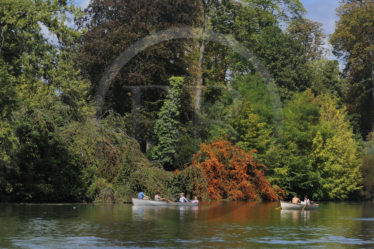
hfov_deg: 10.3
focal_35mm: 200
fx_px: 2077
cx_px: 187
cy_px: 124
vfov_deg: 6.9
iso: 200
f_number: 11
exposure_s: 1/200
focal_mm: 200
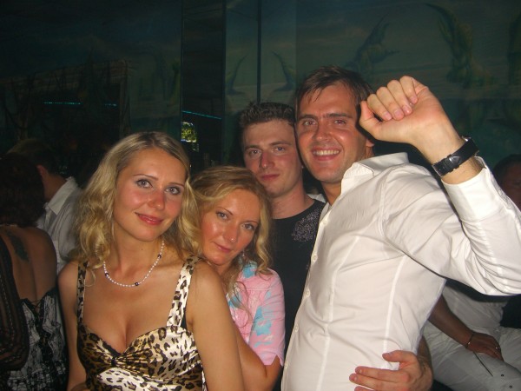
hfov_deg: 49.0
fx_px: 572
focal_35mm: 38
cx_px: 260
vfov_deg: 37.7
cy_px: 196
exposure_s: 1/60
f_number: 2.8
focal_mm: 7.9
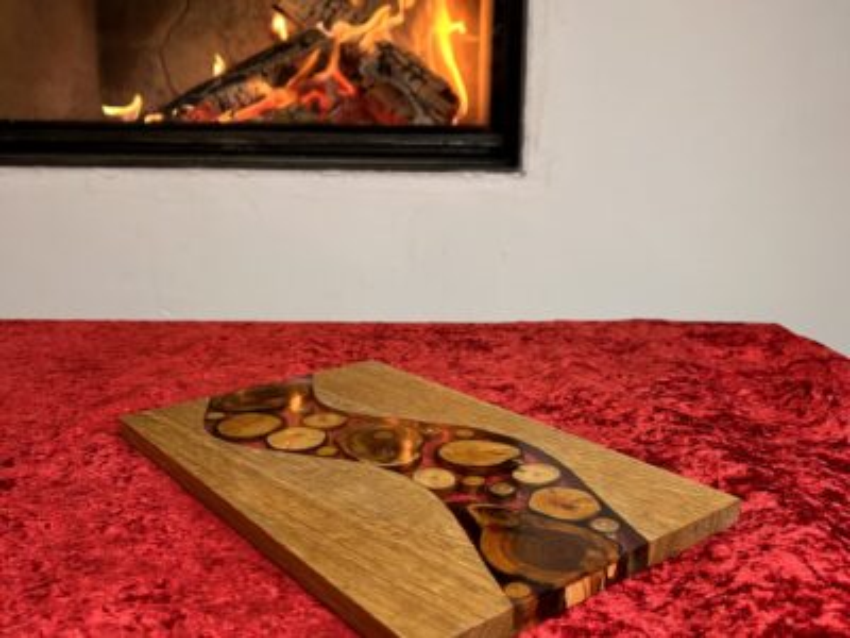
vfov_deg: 53.1
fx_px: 638
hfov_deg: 67.3
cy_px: 319
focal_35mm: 26
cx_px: 425
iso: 100
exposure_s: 1/50
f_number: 1.5
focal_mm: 5.7
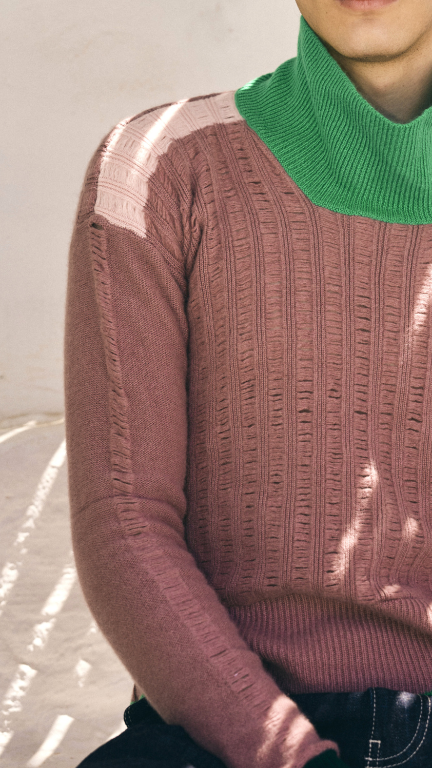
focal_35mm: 86
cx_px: 430
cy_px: 253
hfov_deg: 13.9
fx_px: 1751
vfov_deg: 24.6
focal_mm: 48
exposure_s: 1/125
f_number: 4.5
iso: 160
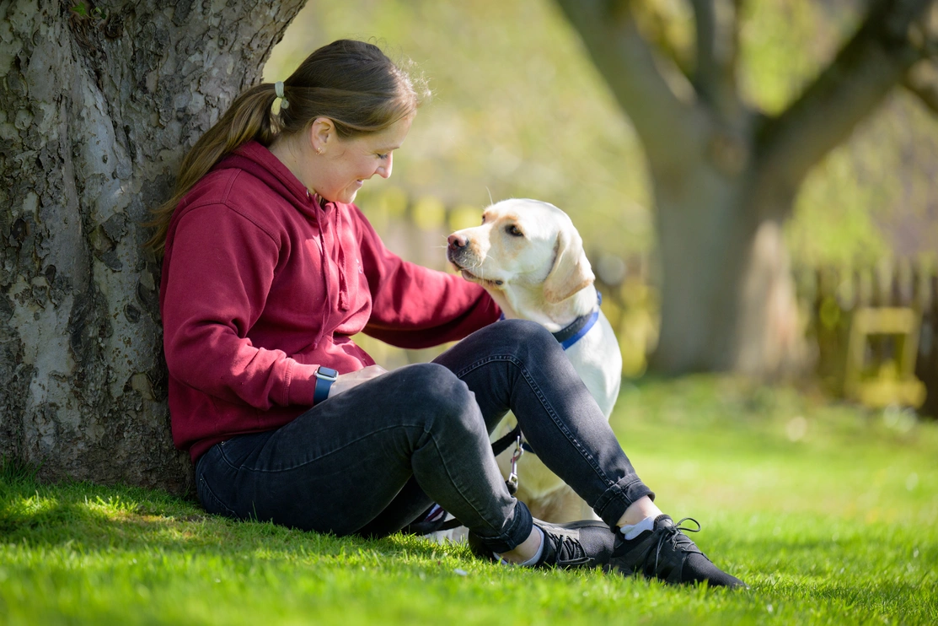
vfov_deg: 8.6
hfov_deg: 12.8
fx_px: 4169
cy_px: 313
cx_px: 469
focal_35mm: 160
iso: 500
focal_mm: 160
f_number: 2.8
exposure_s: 1/2500
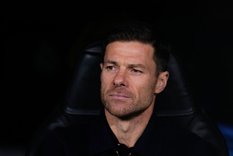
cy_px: 81
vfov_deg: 3.3
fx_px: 2712
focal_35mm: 419
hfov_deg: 4.9
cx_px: 118
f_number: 2.8
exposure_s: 1/1000
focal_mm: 400
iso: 2000
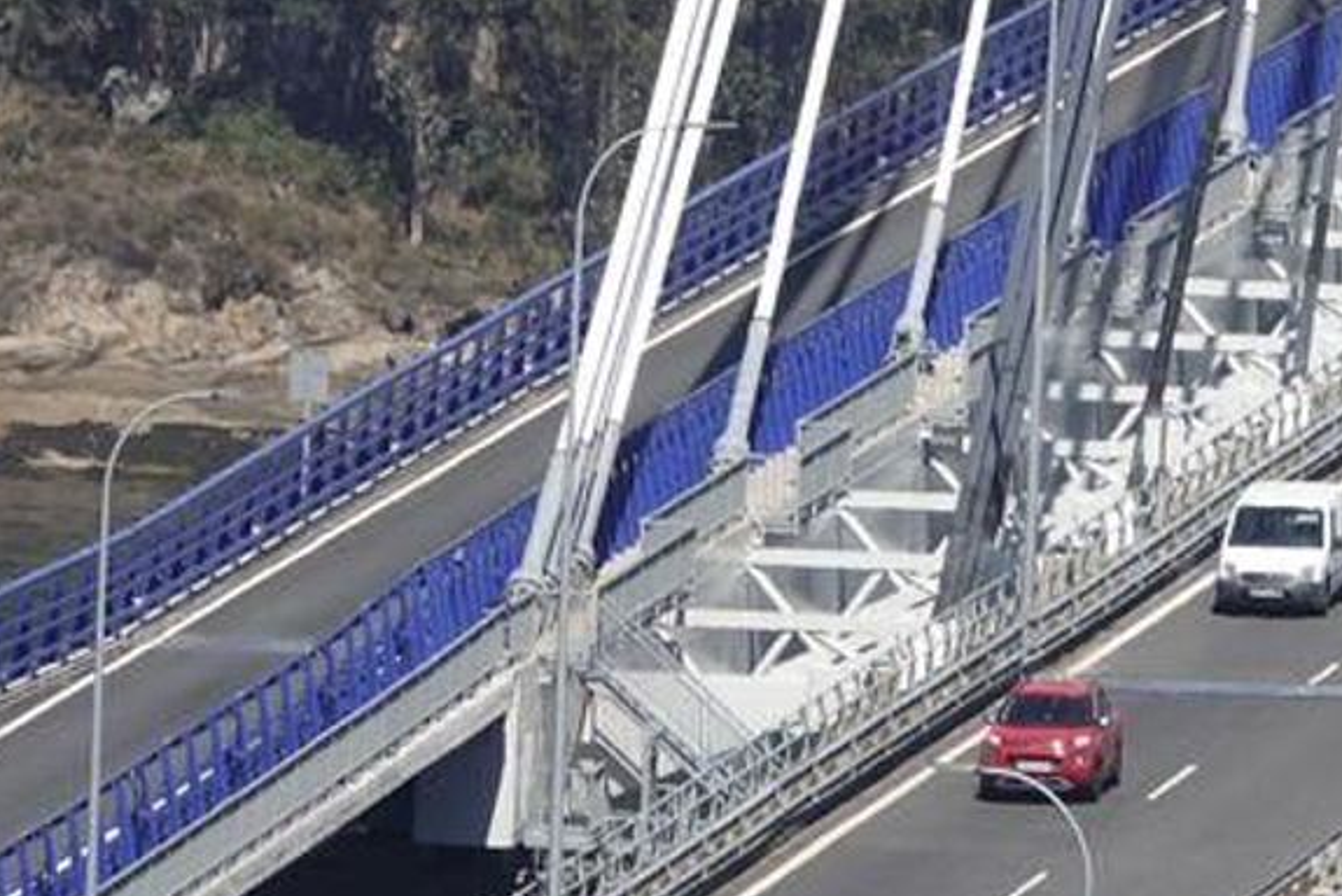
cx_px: 1699
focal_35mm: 1416
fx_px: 52809
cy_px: -27
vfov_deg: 1.0
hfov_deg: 1.5
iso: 100
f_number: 7.1
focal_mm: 186.64
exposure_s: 1/250
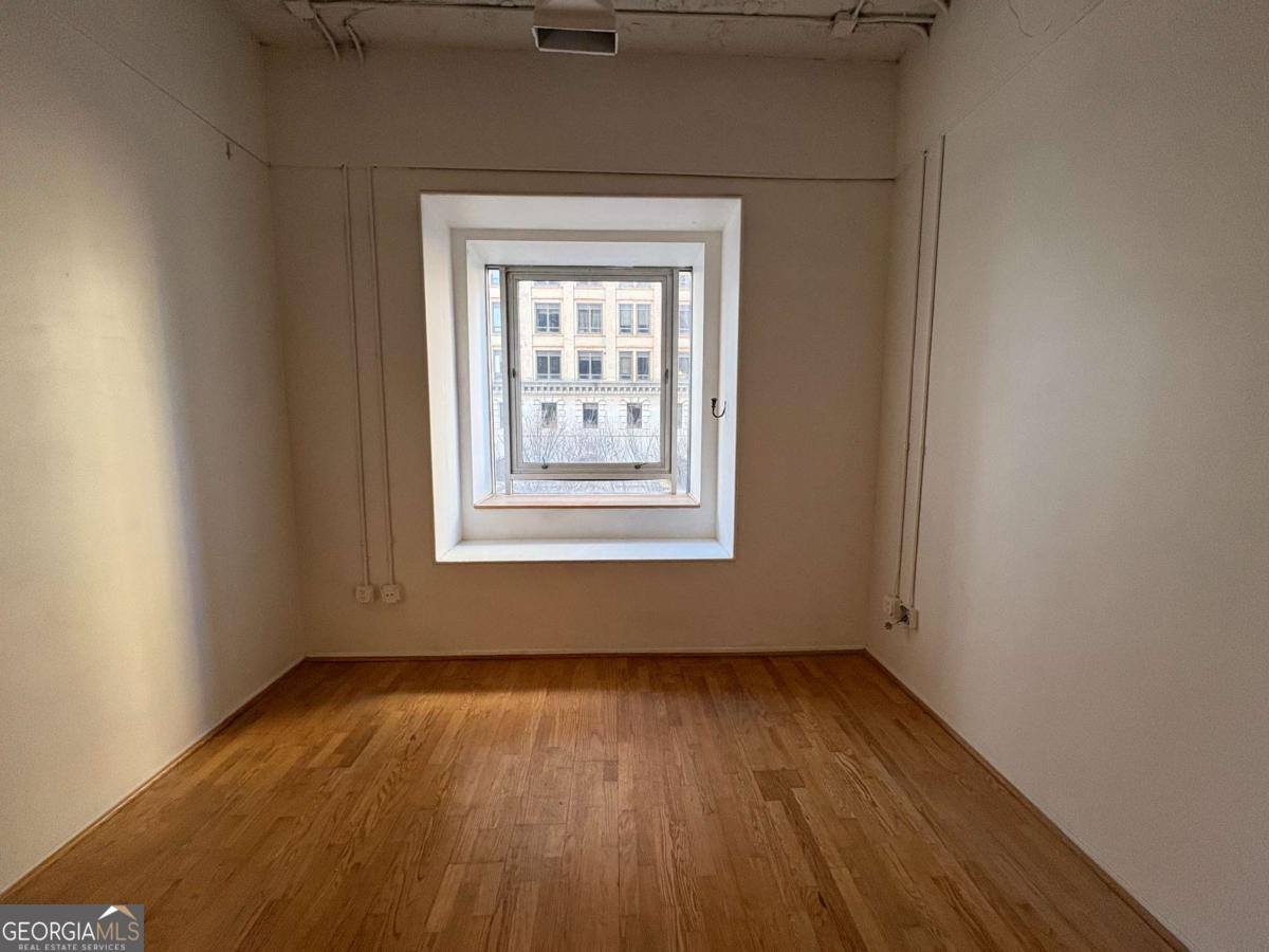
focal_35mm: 14
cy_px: 476
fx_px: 513
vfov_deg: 85.7
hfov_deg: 102.1
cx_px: 634
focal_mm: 2.22
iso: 125
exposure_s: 1/120
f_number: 2.2
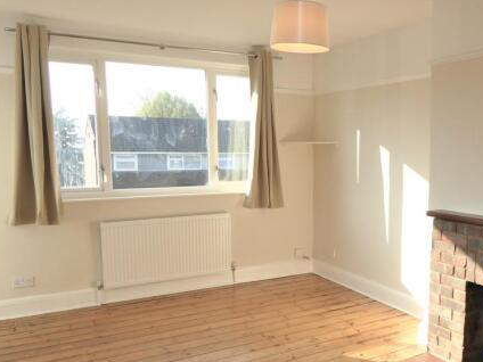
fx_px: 460
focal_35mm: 33
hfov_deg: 54.3
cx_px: 320
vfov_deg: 42.8
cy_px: 211
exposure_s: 1/320
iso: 100
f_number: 3.3
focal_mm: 4.3
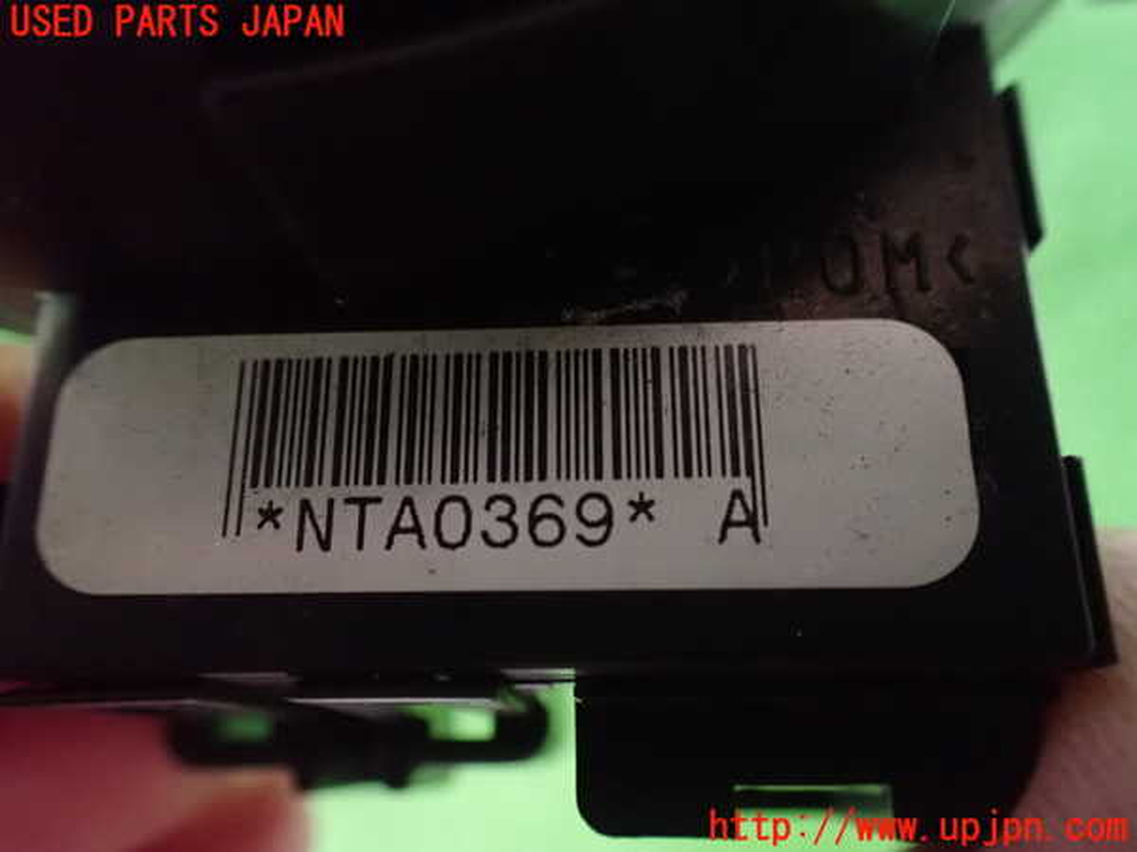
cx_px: 568
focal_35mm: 30
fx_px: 985
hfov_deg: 60.0
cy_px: 426
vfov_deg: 46.8
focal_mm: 5.4
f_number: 2.3
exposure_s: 1/20
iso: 1600
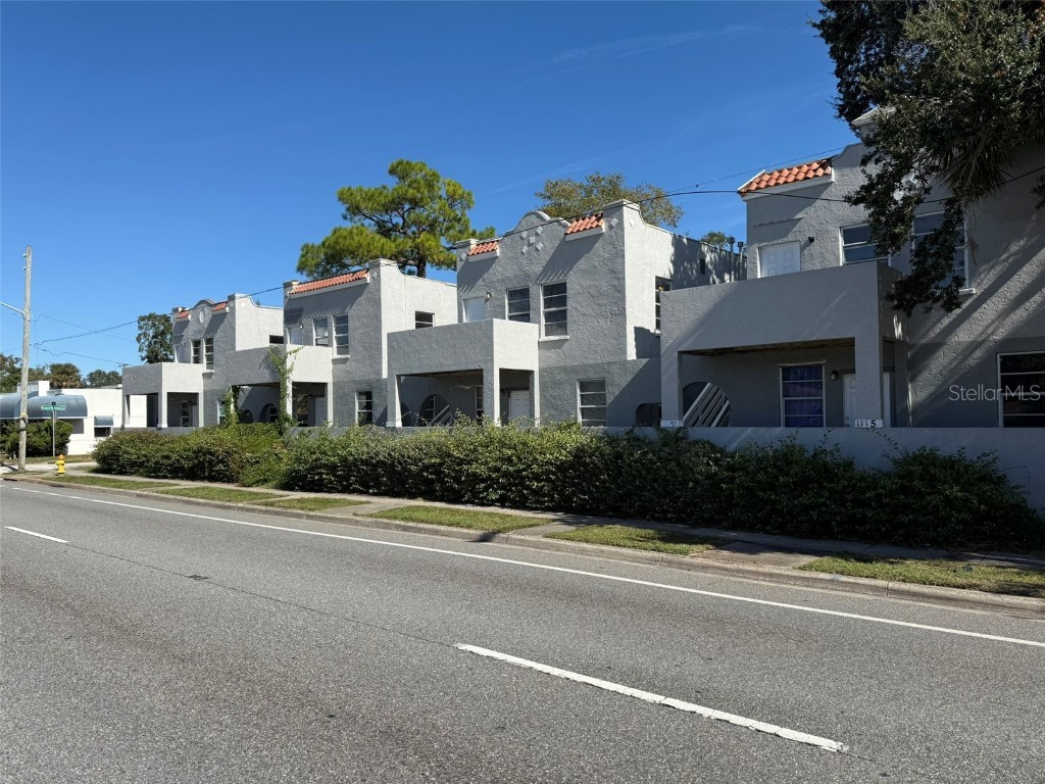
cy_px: 392
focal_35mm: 24
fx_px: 725
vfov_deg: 56.8
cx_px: 522
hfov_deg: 71.6
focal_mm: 6.76
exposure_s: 1/4673
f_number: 1.78
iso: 80
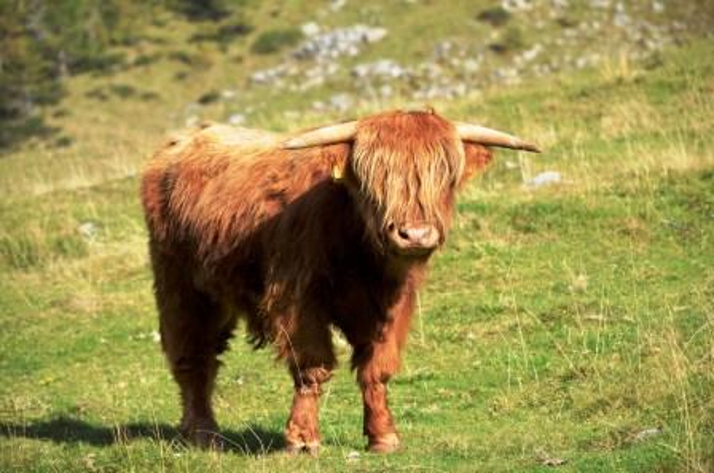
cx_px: 357
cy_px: 236
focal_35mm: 180
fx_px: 3564
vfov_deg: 7.6
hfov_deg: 11.4
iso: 100
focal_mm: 120
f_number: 5.6
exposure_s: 1/320
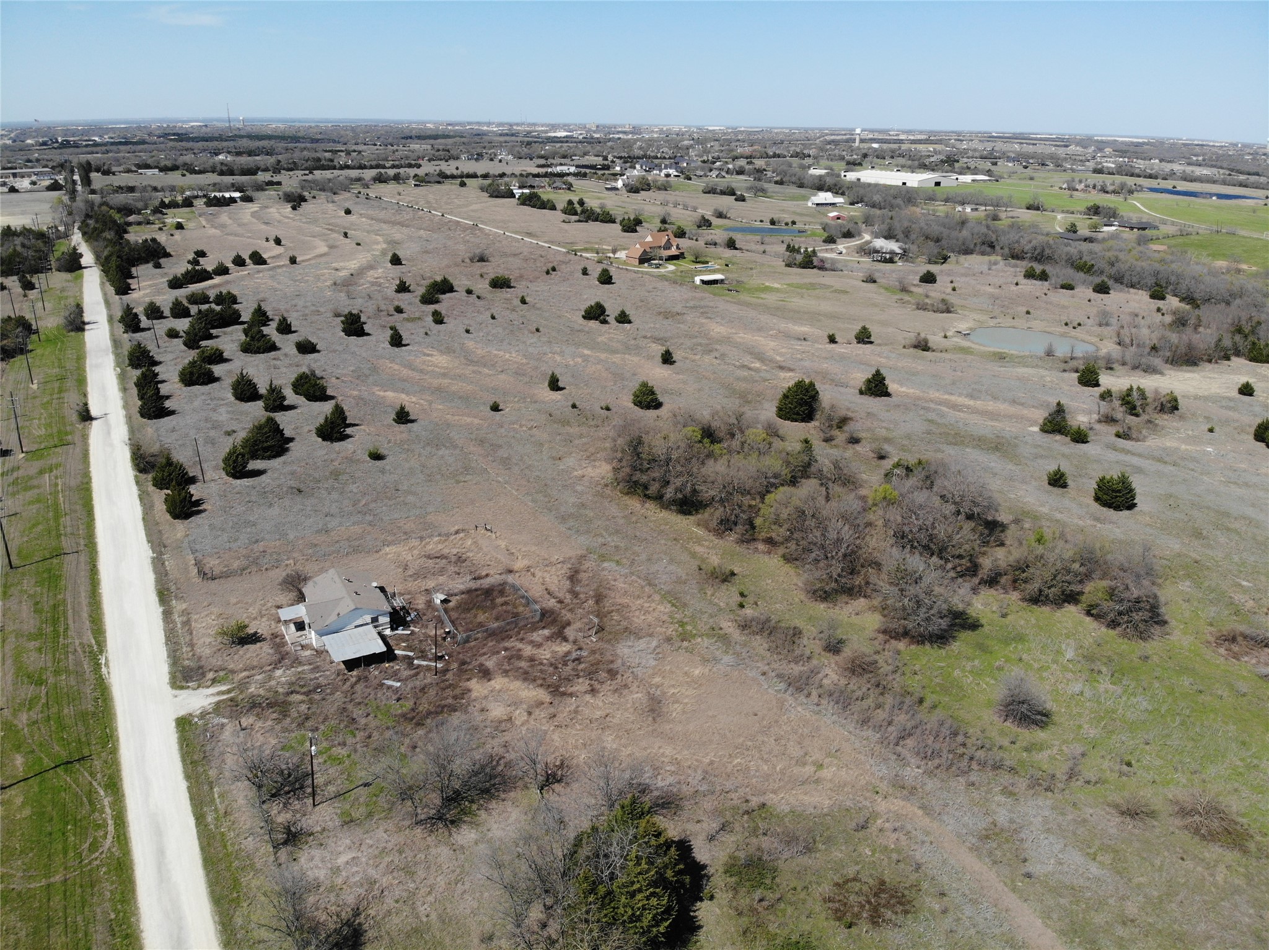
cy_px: 475
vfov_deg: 56.8
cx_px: 634
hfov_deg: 71.6
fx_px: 879
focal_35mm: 24
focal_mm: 4.5
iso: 100
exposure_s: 1/1135
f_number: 2.8
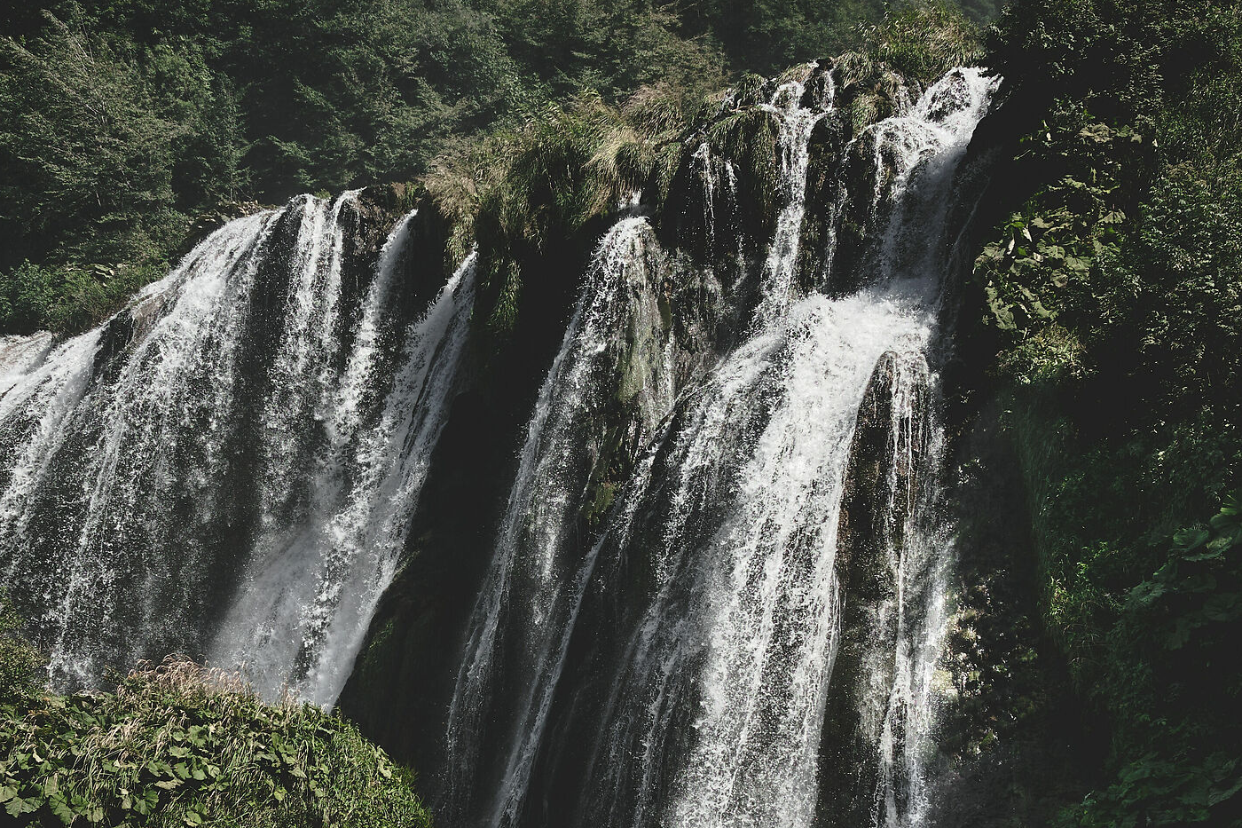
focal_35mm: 60
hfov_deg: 33.3
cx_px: 513
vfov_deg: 22.5
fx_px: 2070
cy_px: 531
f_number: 5.6
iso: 200
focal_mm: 23
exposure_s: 1/1000
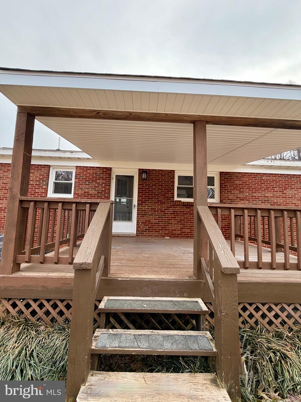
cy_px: 201
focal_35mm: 14
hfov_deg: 85.7
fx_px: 162
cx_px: 150
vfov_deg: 102.1
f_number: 2.2
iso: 64
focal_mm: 2.22
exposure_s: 1/416
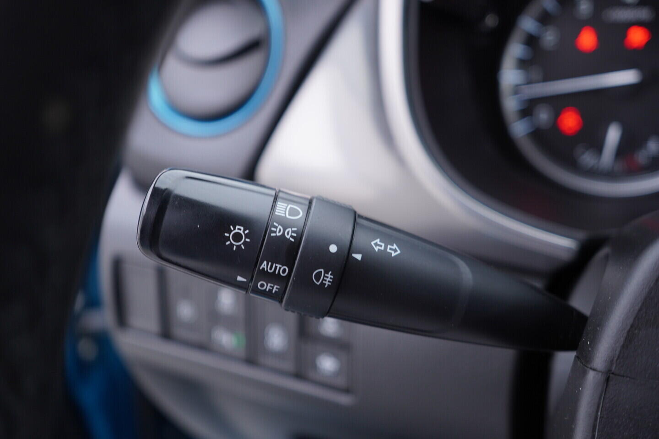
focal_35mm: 36
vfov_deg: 36.9
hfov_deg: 53.1
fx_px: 659
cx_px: 330
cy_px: 220
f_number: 2.8
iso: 125
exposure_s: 1/40
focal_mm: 24
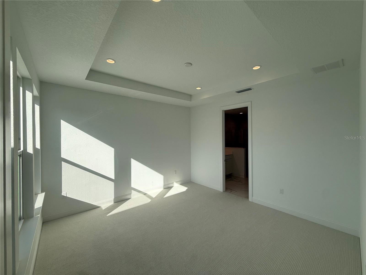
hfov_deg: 102.1
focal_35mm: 14
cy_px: 138
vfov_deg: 85.7
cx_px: 183
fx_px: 148
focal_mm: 2.22
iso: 50
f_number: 2.2
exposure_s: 1/809
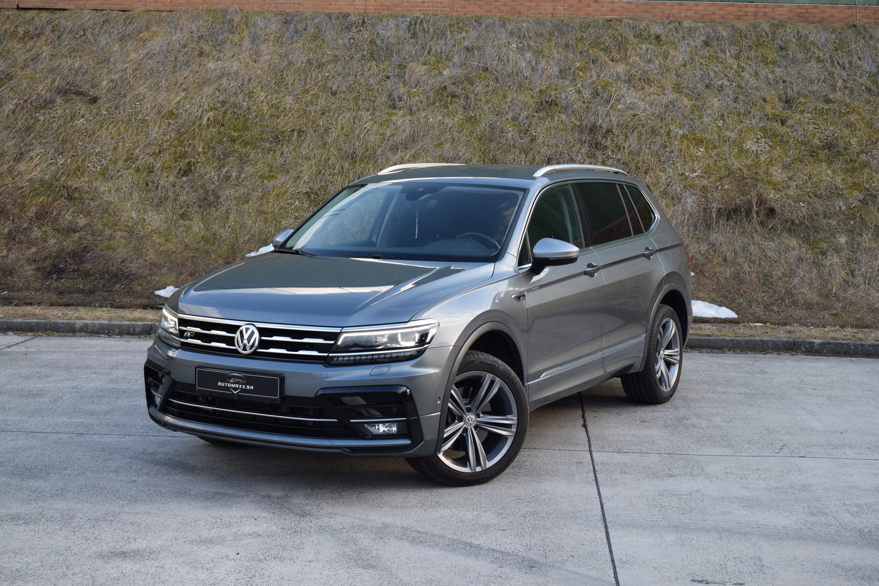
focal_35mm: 51
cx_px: 440
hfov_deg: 38.9
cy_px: 293
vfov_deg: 26.5
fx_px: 1245
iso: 400
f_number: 6.3
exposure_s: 1/160
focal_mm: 34
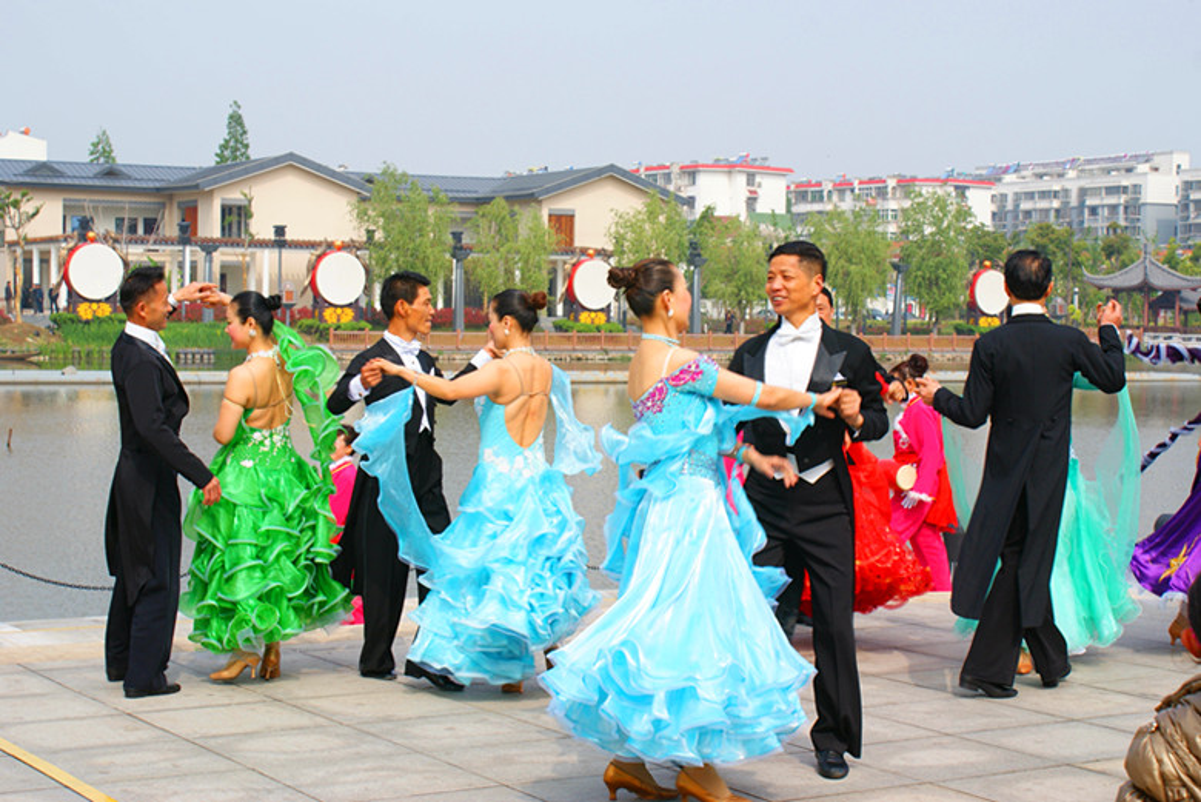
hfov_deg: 29.8
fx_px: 2253
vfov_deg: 20.2
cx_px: 600
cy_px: 401
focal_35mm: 68
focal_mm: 45
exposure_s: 1/160
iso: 100
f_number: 8
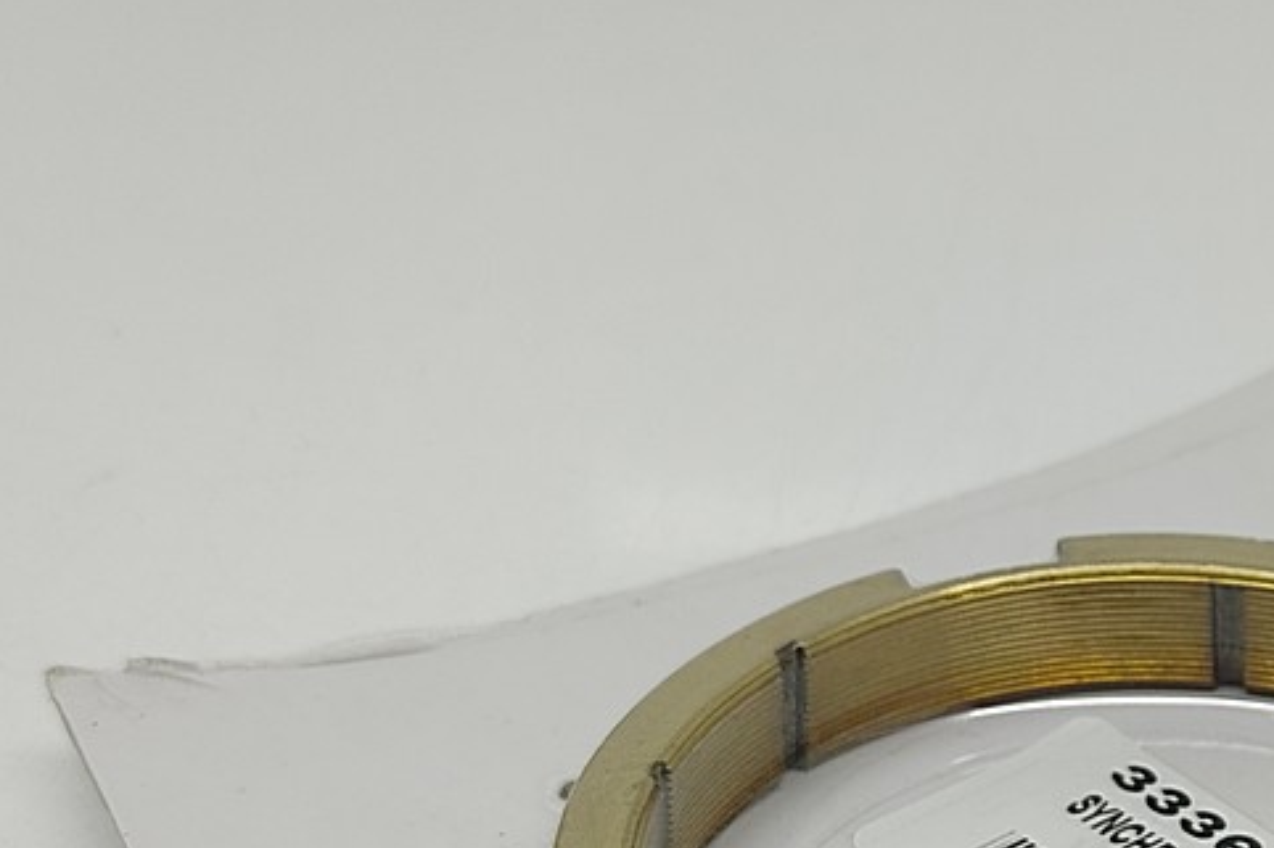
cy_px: 955
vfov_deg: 17.9
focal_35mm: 73
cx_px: 1203
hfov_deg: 26.6
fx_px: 2582
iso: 121
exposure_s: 1/100
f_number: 1.79
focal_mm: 4.74
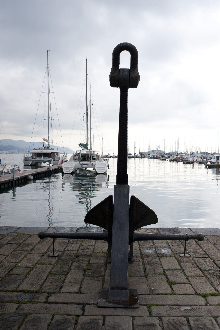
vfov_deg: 54.5
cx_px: 110
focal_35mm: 35
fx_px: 321
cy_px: 165
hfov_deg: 37.8
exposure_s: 1/640
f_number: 11
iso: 200
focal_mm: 35
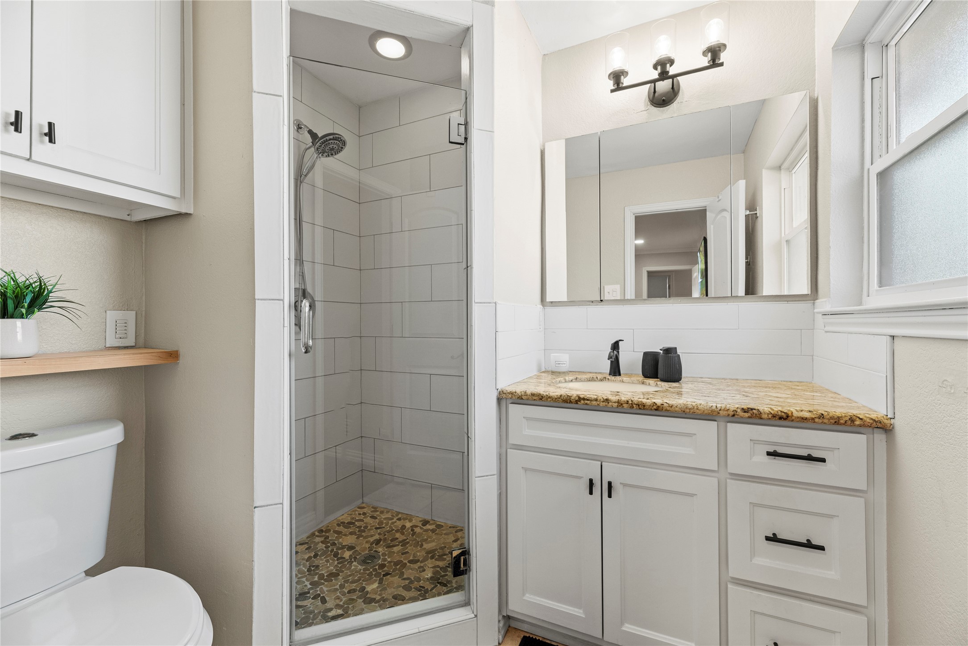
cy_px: 323
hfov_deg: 104.2
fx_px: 377
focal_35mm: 14
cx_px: 484
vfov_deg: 81.2
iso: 800
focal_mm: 14
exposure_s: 1/8
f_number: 8
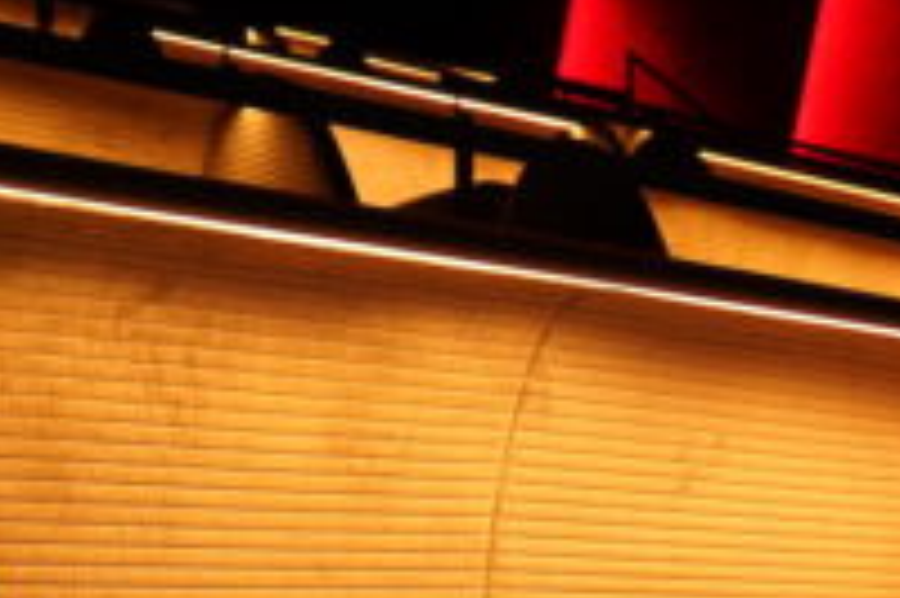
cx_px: 986
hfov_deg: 22.8
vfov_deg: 14.9
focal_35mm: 84
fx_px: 2098
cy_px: 926
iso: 3200
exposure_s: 1/100
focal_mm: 24
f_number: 2.8
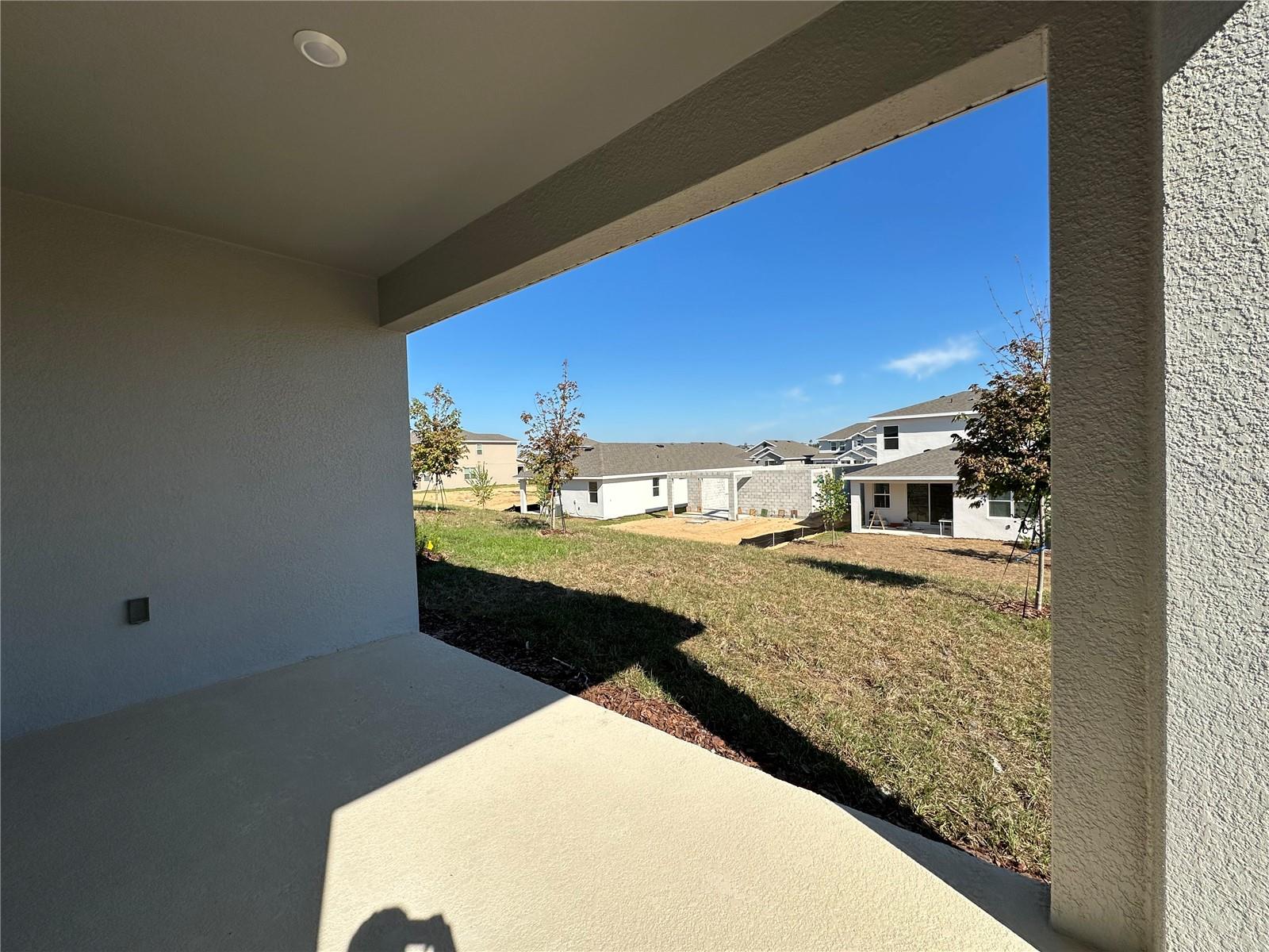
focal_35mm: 14
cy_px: 476
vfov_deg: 85.7
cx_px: 634
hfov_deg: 102.1
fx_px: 513
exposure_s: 1/2618
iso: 50
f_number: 2.2
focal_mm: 2.22
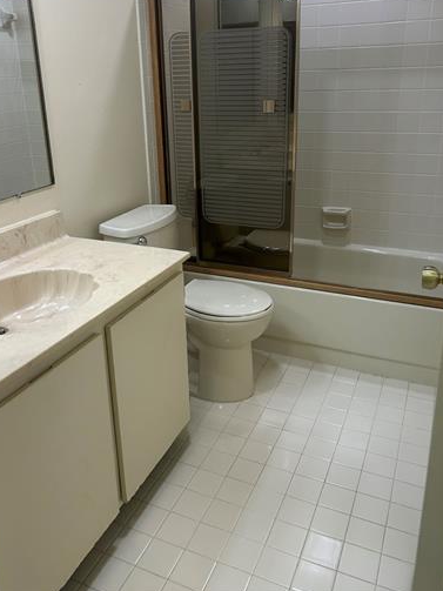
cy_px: 242
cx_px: 212
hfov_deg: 45.4
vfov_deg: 58.0
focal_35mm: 31
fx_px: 529
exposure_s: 1/120
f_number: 1.5
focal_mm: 5.7
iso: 64
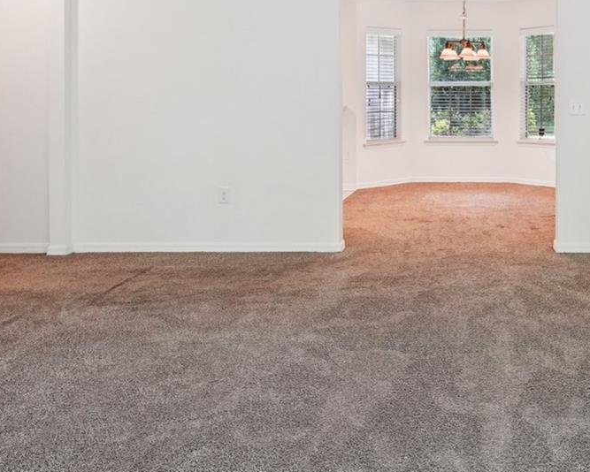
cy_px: 100
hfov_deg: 47.4
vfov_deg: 39.7
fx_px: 629
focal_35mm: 36
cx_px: 476
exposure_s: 1/10
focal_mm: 16
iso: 400
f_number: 8
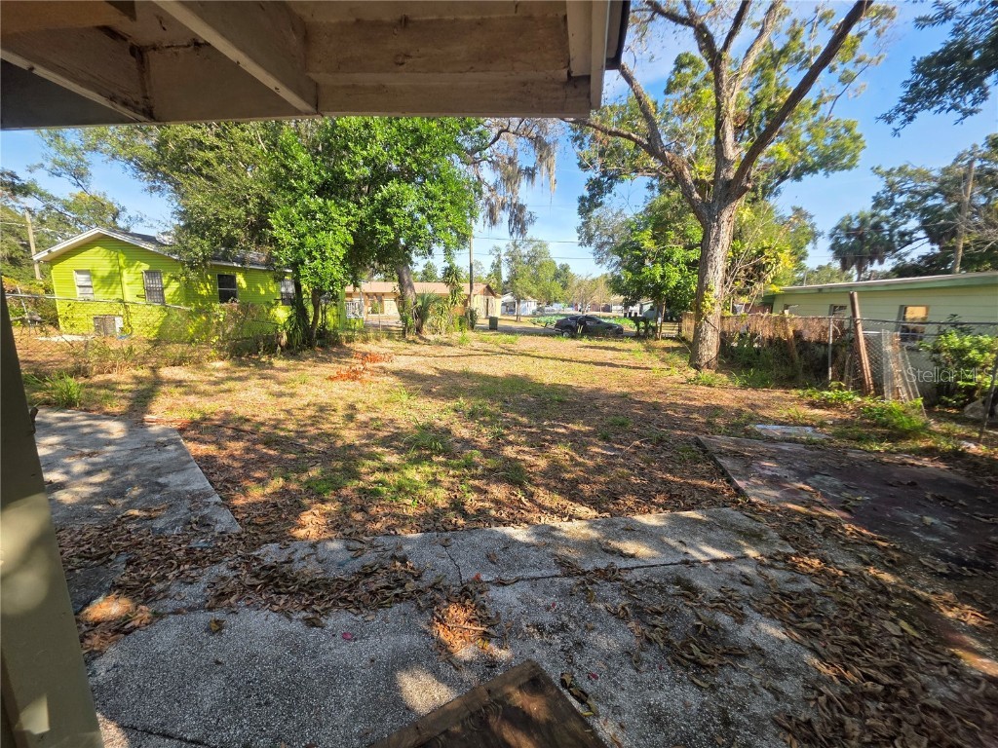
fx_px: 375
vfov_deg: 89.9
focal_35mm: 13
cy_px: 374
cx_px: 499
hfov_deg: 106.2
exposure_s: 1/686
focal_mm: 2.2
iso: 40
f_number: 1.9
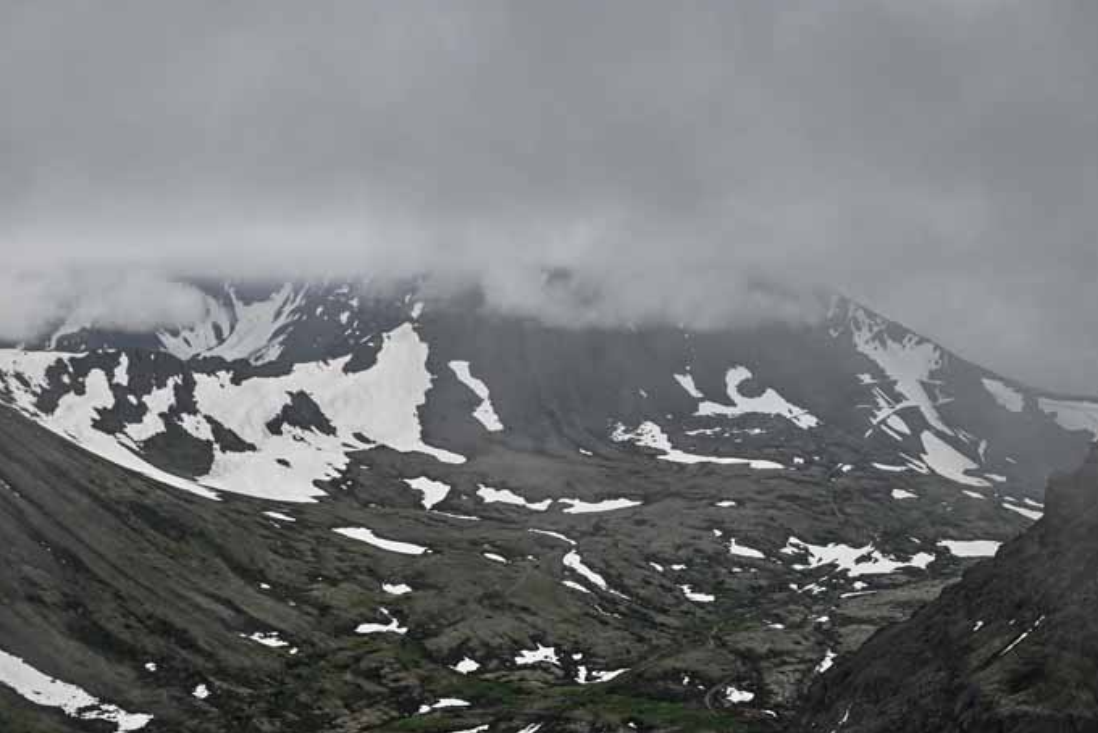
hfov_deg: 25.3
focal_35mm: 80
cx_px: 502
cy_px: 339
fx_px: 2441
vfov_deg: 17.1
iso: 100
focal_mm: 68
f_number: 5
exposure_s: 1/1000
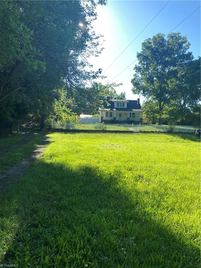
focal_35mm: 26
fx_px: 201
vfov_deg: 67.3
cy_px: 134
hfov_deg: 53.1
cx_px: 100
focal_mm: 4.25
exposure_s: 1/1258
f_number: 1.8
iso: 32
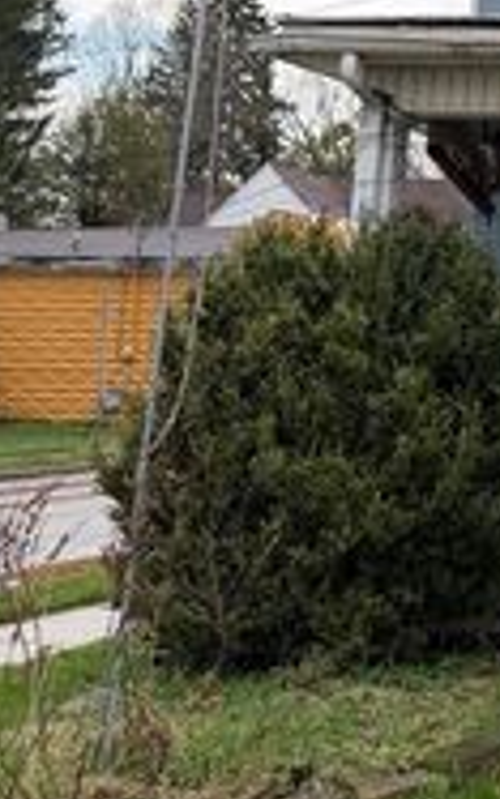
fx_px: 1481
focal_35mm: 68
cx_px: 949
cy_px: 164
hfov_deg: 15.8
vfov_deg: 29.5
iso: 100
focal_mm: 6.76
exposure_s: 1/1292
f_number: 1.78
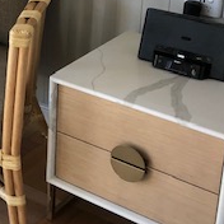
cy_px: 22
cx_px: -76
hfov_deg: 17.9
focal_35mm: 90
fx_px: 659
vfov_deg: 19.0
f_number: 1.8
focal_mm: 3.99
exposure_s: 1/15
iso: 80
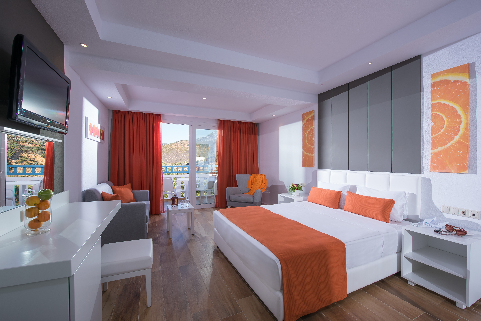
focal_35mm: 15
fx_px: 200
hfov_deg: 100.4
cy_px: 160
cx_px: 240
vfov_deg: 77.4
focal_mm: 15
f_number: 8
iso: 200
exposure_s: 1/125
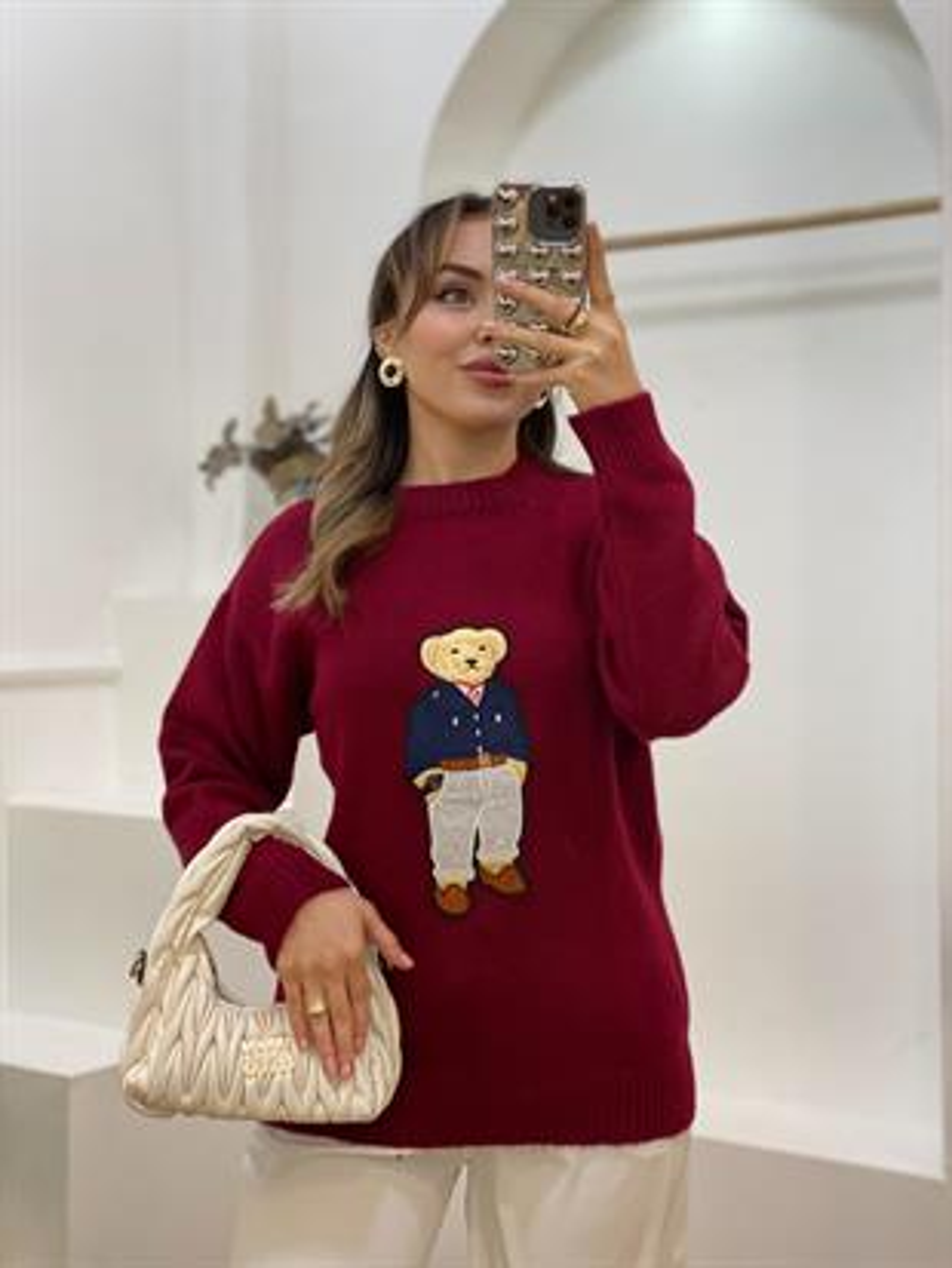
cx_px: 476
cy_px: 634
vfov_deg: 36.8
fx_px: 1906
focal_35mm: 52
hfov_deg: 28.0
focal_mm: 6
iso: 100
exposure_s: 1/100
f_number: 2
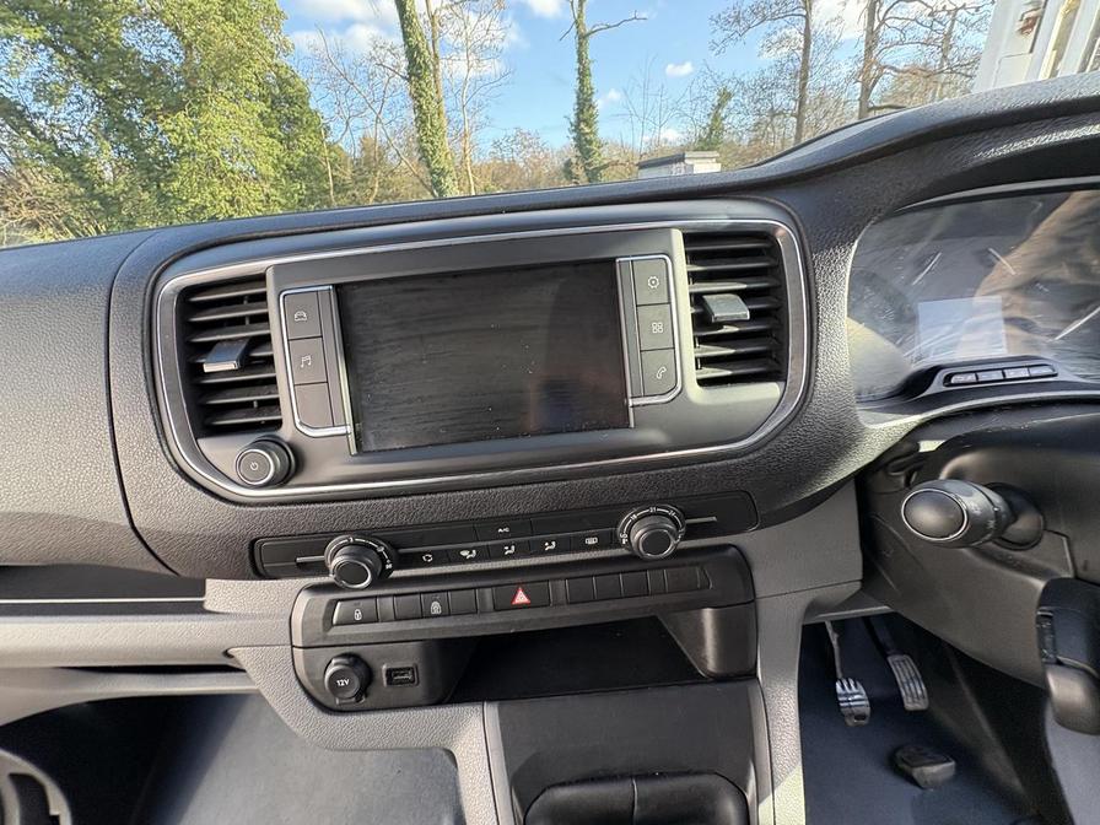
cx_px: 550
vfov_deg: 85.7
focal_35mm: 14
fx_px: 445
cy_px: 412
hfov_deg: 102.1
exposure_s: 1/99
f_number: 2.2
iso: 125
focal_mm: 2.22
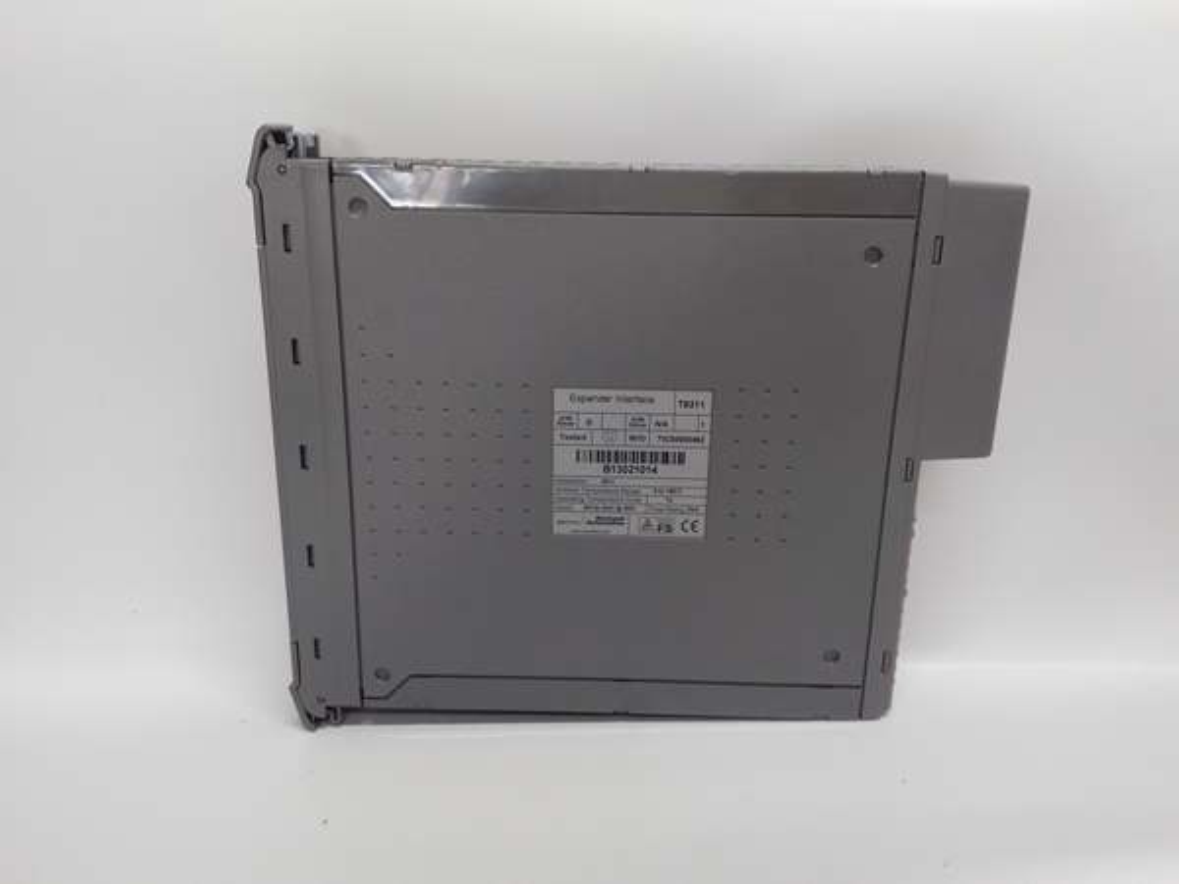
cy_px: 442
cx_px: 590
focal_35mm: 27
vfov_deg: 51.4
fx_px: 920
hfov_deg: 65.3
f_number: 2
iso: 148
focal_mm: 3.79
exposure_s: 1/33
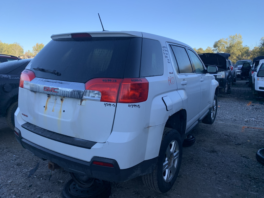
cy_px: 99
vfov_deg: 53.1
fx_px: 198
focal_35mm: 26
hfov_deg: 67.3
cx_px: 132
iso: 25
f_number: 1.8
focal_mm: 4.25
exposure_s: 1/520
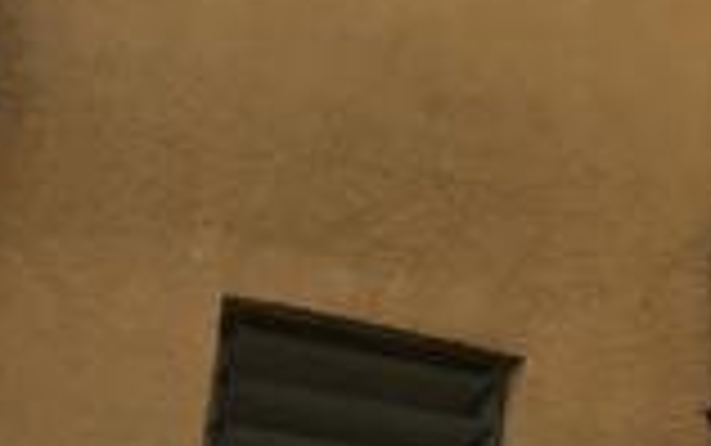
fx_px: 3723
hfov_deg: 8.9
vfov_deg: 6.8
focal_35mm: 192
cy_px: 329
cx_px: 2110
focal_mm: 3.99
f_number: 1.8
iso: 20
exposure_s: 1/3195
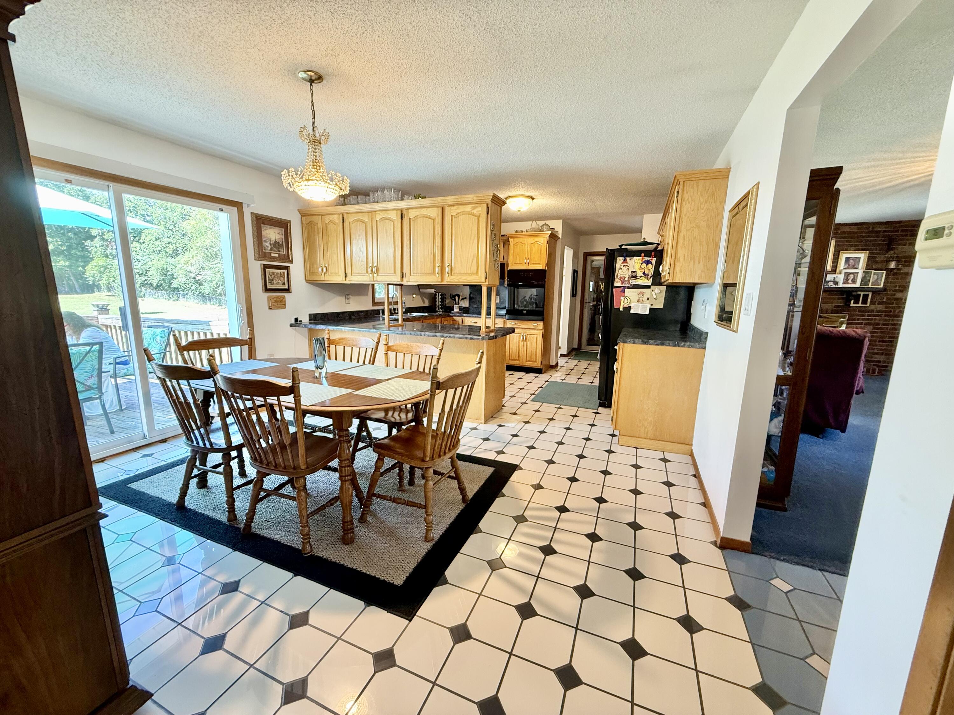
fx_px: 386
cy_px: 358
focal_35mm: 14
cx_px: 477
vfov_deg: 85.7
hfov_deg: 102.1
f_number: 2.2
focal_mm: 2.22
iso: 200
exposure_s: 1/60
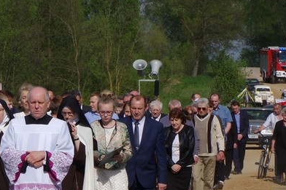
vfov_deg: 4.0
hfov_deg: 6.0
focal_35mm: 343
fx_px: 2724
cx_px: 9
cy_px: 148
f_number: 11
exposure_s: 1/250
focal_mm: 70
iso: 100
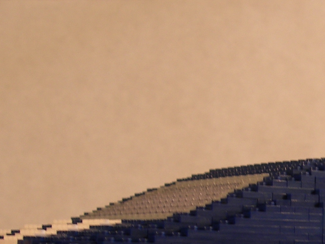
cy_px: 245
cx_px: 348
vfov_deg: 13.2
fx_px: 1042
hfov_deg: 17.2
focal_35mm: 111
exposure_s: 1/21.3
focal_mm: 7.8
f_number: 2.8
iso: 50
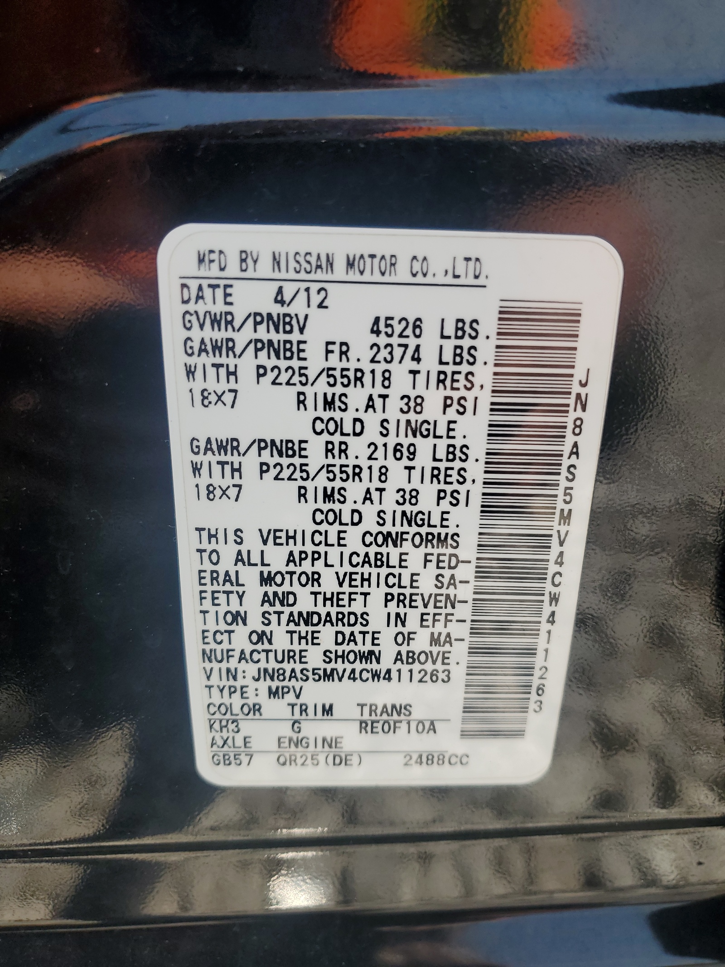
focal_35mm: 26
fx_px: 726
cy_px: 484
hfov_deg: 53.1
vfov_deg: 67.3
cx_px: 362
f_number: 1.5
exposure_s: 1/1250
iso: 50
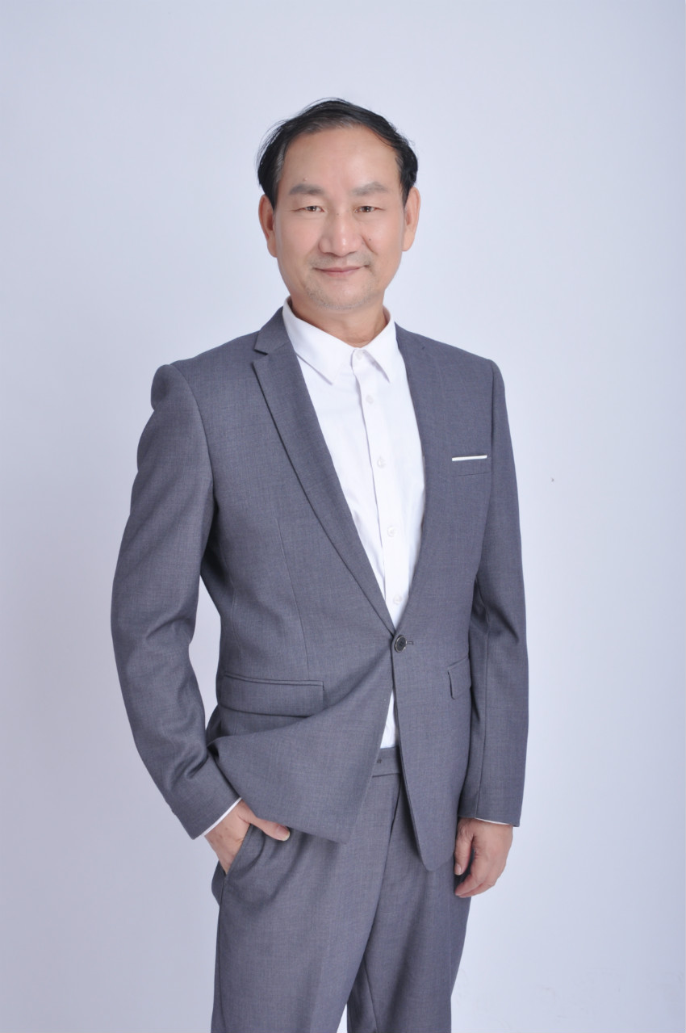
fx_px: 1375
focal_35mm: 48
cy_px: 516
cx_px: 343
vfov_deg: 41.2
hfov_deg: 28.0
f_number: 8
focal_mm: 32
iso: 200
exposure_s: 1/125
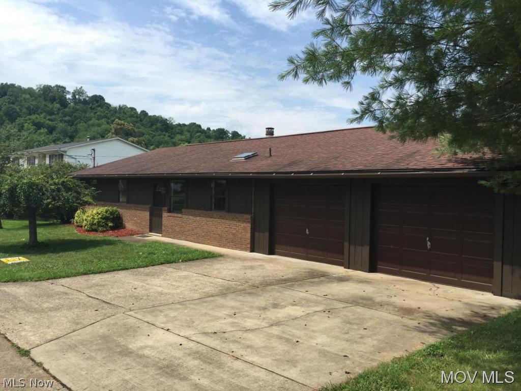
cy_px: 196
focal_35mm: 29
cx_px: 260
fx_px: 436
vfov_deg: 48.2
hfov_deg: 61.7
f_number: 2.2
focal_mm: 4.15
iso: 32
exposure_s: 1/1364
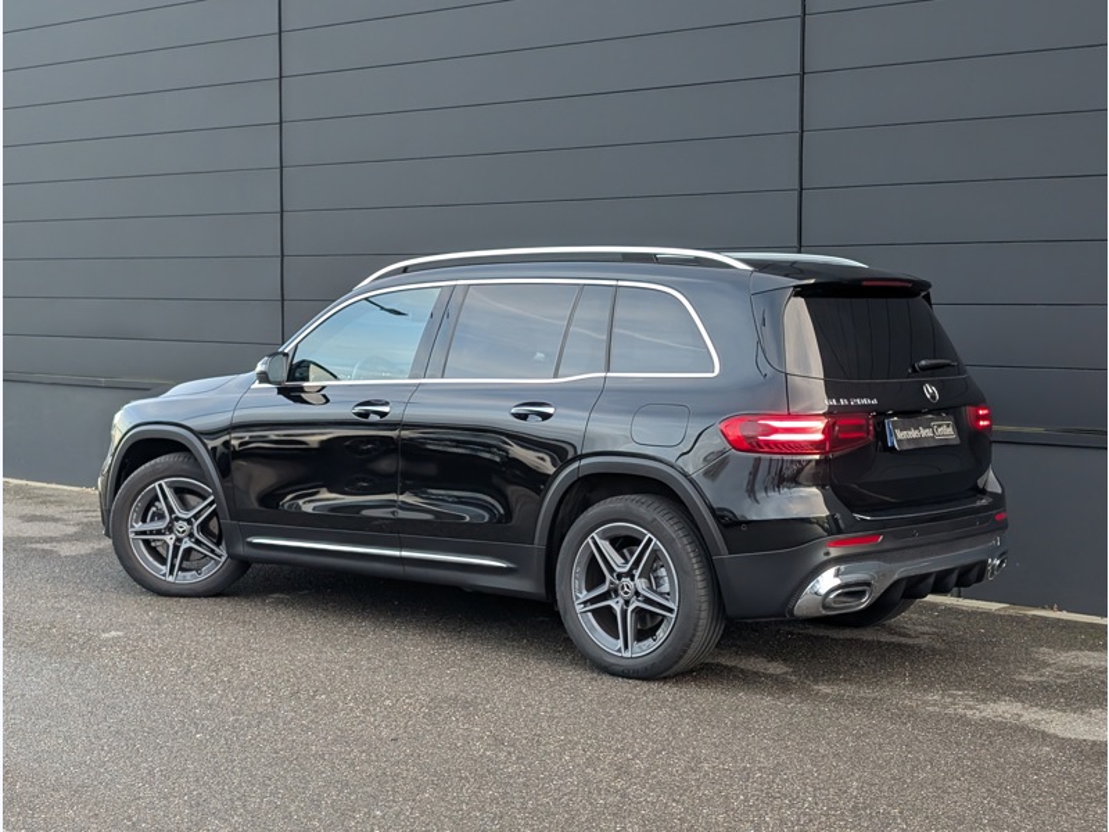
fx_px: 1570
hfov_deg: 38.9
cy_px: 416
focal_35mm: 49
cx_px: 554
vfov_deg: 29.7
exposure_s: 1/346
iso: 355
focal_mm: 6.9
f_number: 1.68
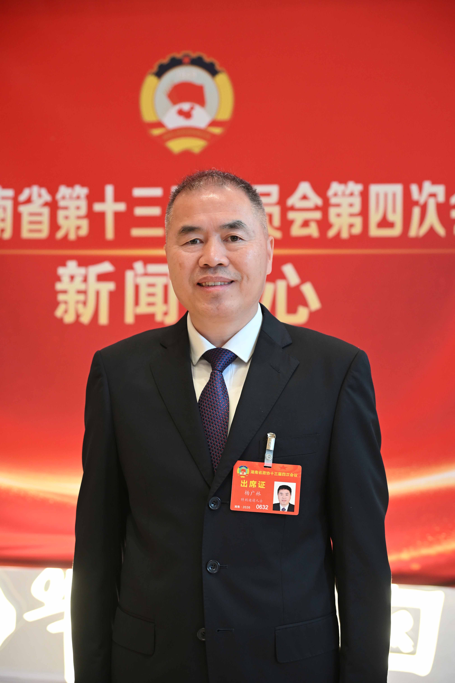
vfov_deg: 33.9
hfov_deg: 23.0
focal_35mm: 59
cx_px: 228
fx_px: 1118
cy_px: 342
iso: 2000
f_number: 4
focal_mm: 59
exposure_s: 1/125
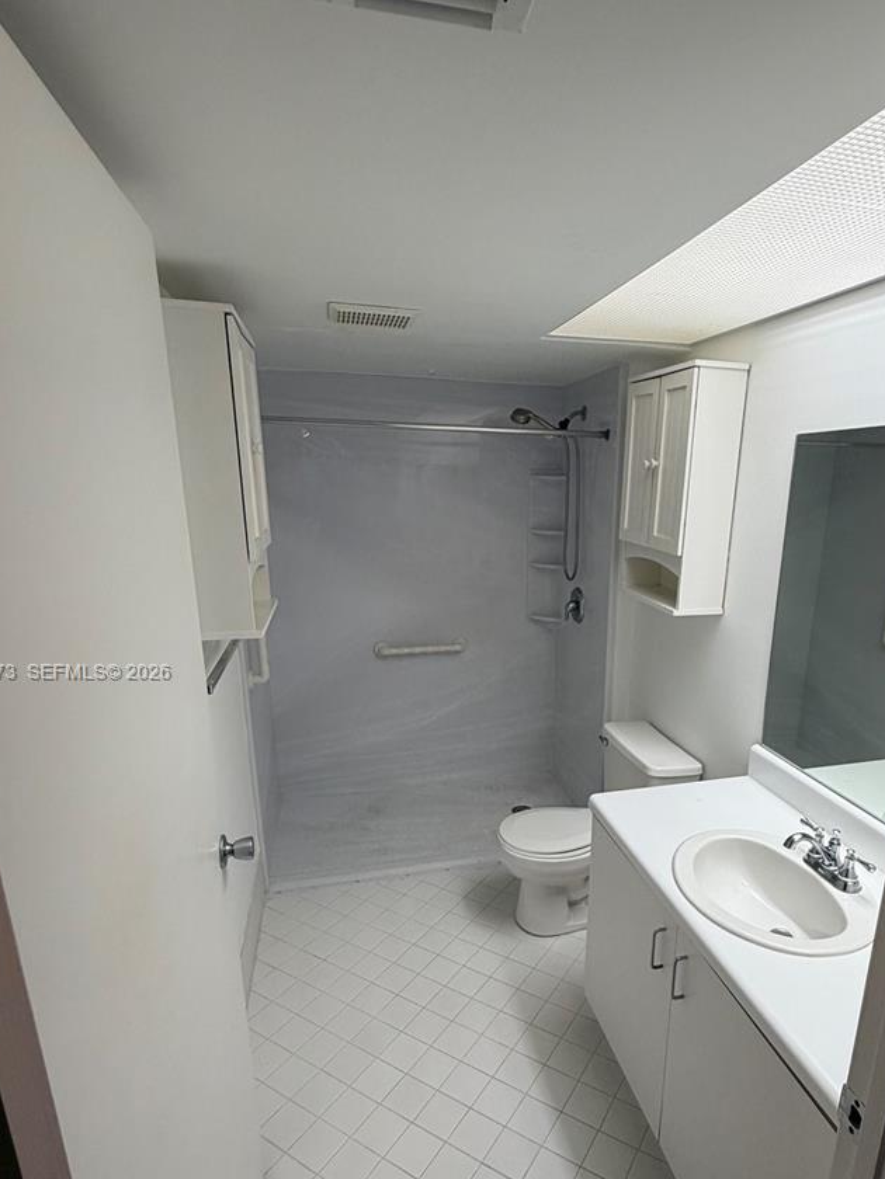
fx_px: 682
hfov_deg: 65.2
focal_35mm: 20
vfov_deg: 81.3
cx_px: 542
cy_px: 674
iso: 160
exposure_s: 1/120
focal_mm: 2.22
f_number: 2.2
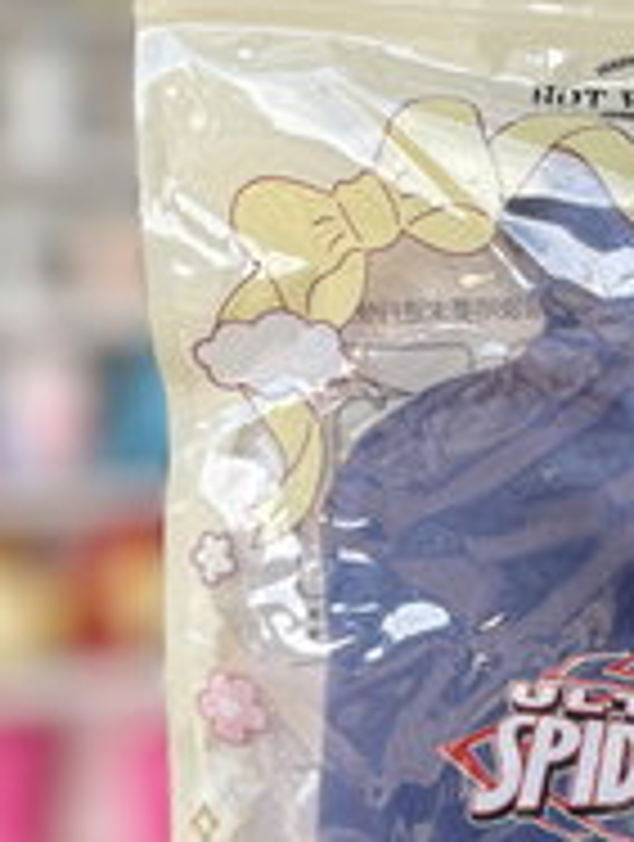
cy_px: 403
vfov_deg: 26.3
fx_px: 1801
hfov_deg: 19.4
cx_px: 634
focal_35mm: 74
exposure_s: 1/173
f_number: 1.6
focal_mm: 5.96
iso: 40
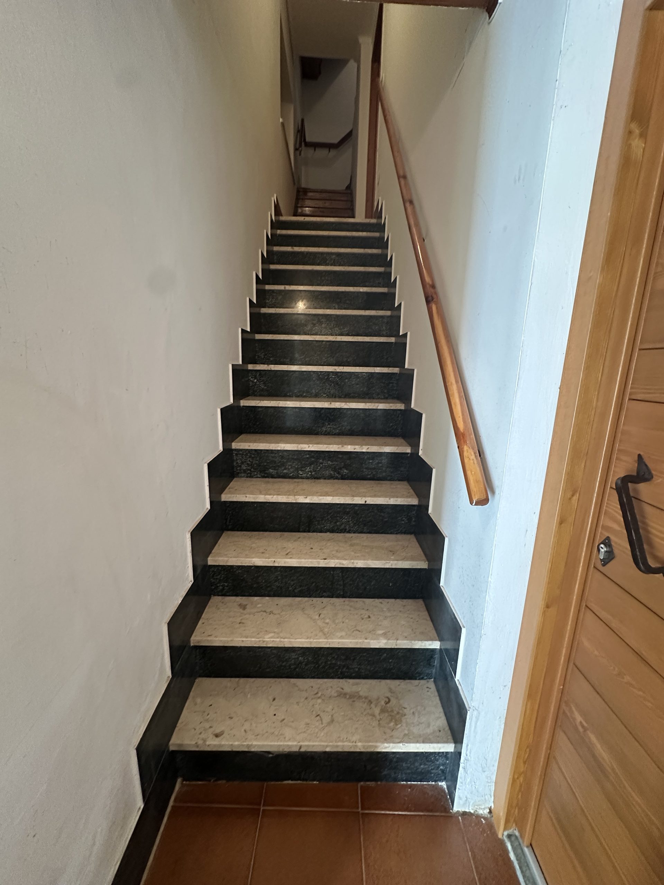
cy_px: 442
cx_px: 332
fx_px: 358
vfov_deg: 102.1
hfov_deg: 85.7
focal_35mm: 14
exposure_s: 1/50
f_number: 2.2
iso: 500
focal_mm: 2.22
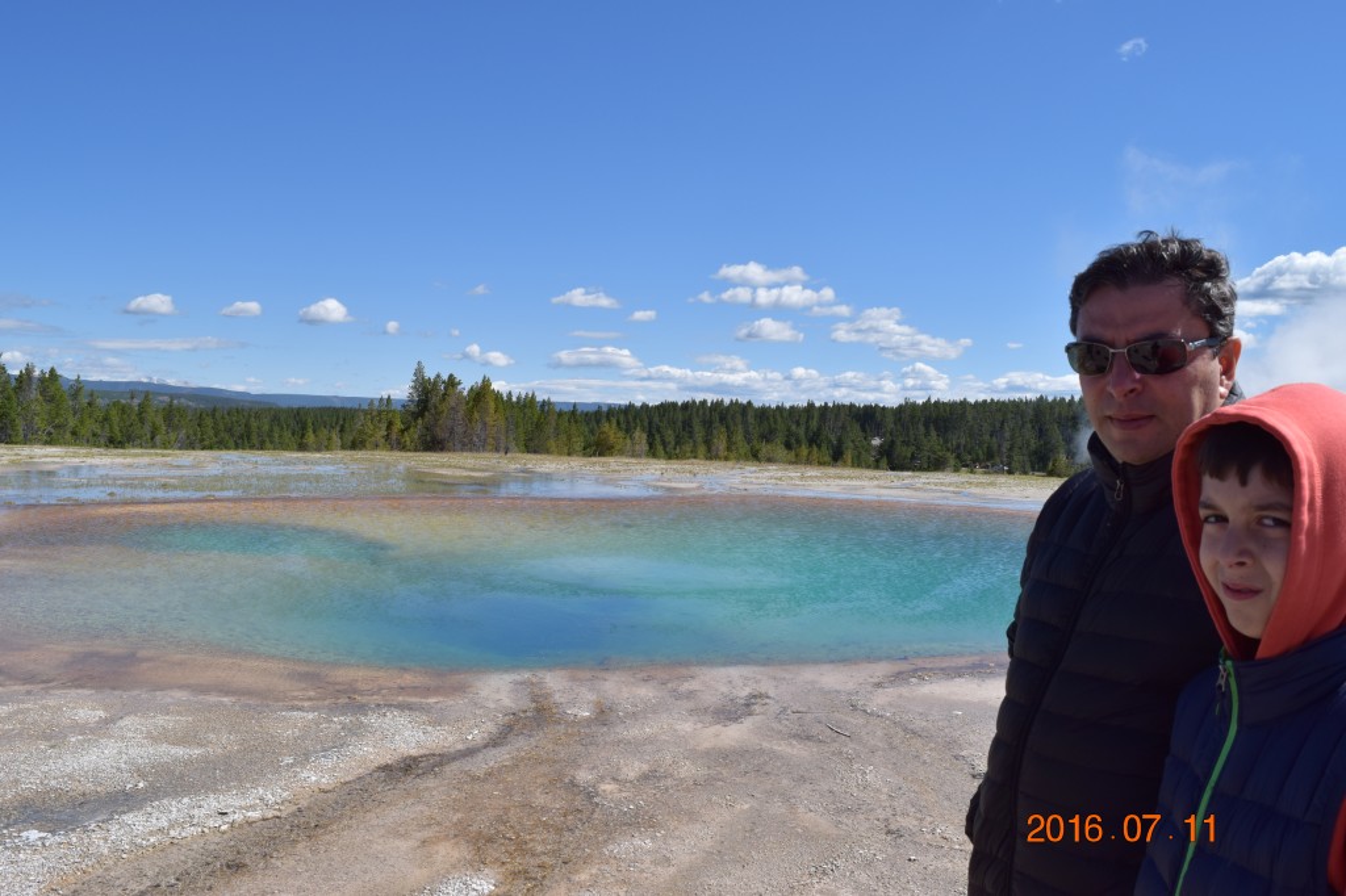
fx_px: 1121
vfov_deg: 43.6
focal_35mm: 30
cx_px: 673
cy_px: 448
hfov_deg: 61.9
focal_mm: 20
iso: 200
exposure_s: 1/400
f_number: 10
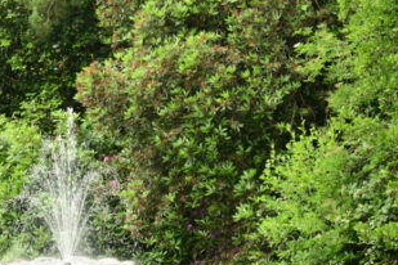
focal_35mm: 371
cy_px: 246
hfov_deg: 5.6
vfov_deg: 3.7
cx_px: 67
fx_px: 4101
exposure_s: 1/125
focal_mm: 112
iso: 2000
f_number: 18
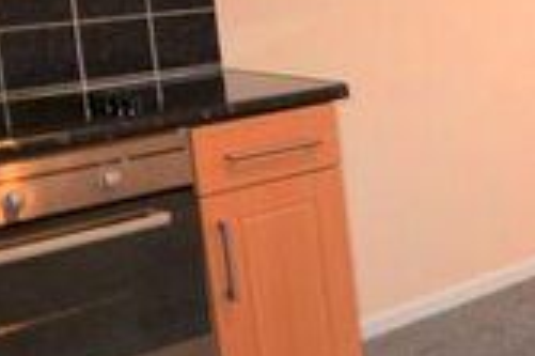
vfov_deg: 21.1
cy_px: 43
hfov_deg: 20.4
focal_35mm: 63
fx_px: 935
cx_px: 1003
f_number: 4.5
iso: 800
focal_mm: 10
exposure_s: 1/80
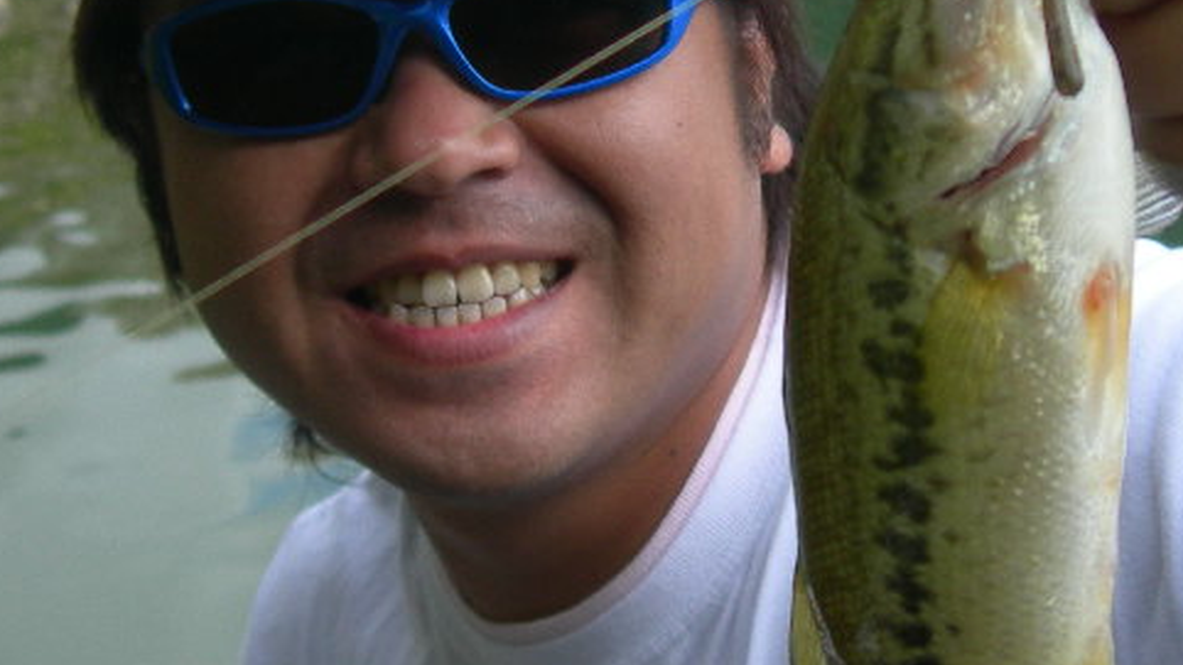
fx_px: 2760
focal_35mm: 88
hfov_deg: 24.2
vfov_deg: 13.7
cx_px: 611
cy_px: 319
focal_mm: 7.8
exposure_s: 1/623
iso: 50
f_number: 2.8
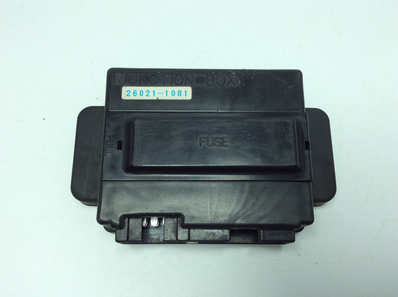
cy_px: 148
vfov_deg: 44.1
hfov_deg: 56.9
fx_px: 367
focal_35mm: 32
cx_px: 199
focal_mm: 3.3
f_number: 2.4
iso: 32
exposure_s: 1/314
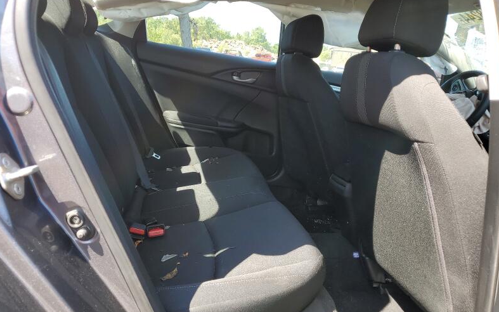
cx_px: 251
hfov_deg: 66.5
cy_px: 162
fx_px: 381
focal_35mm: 28
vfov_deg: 44.5
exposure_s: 1/270
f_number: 1.5
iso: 50
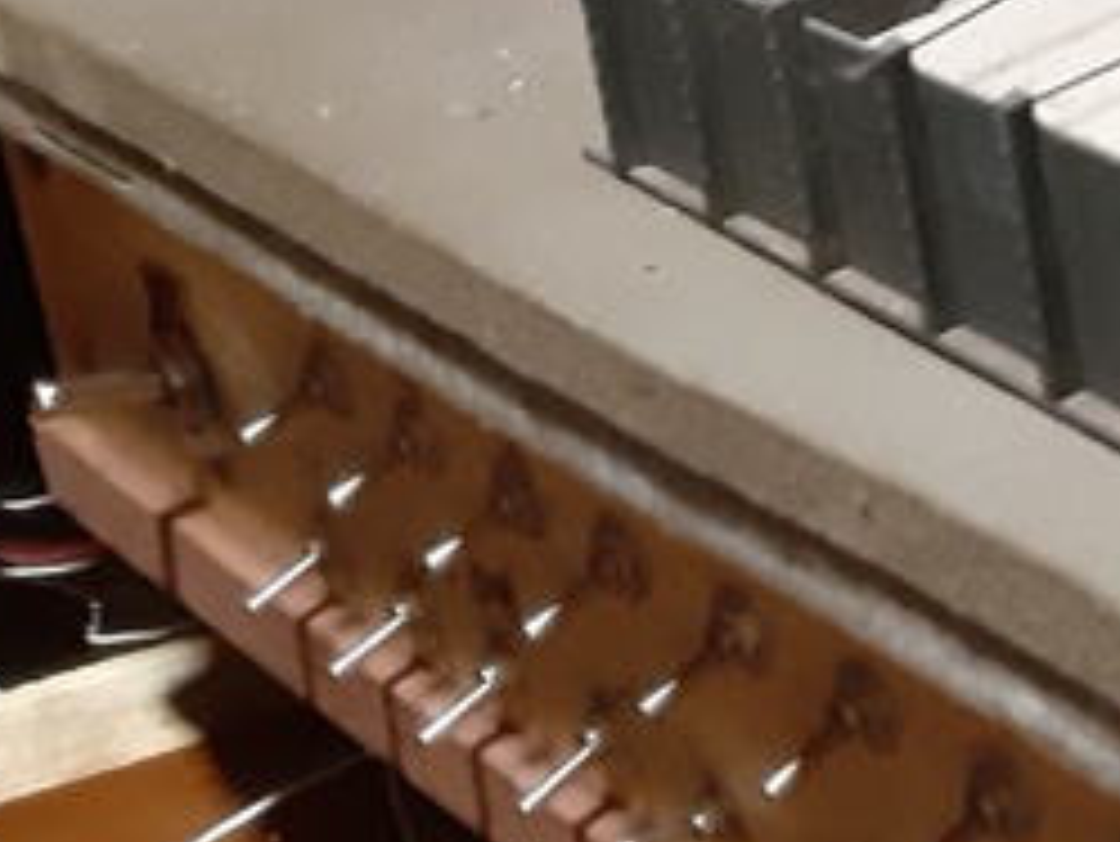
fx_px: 2978
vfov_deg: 14.6
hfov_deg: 18.8
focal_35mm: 92
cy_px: -531
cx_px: 1664
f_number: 1.9
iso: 400
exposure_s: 1/24
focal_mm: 2.91
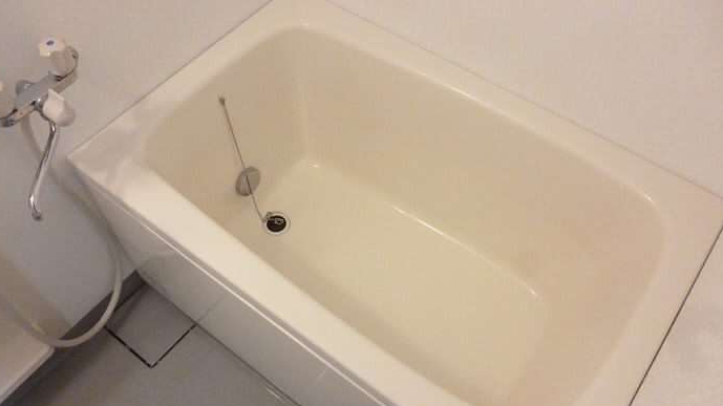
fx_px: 594
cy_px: 225
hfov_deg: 62.6
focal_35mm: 31
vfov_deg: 37.7
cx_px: 357
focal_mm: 5
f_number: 3.1
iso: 800
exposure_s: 1/30
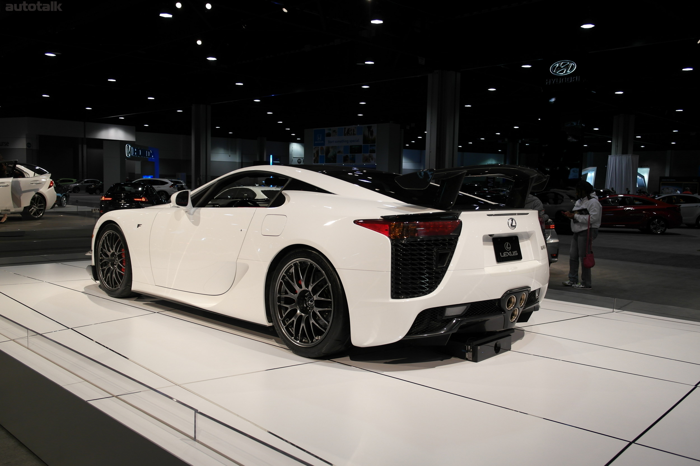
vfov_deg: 43.6
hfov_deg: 61.9
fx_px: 583
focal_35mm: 30
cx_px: 350
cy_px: 233
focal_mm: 20
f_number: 3.5
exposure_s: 1/80
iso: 100
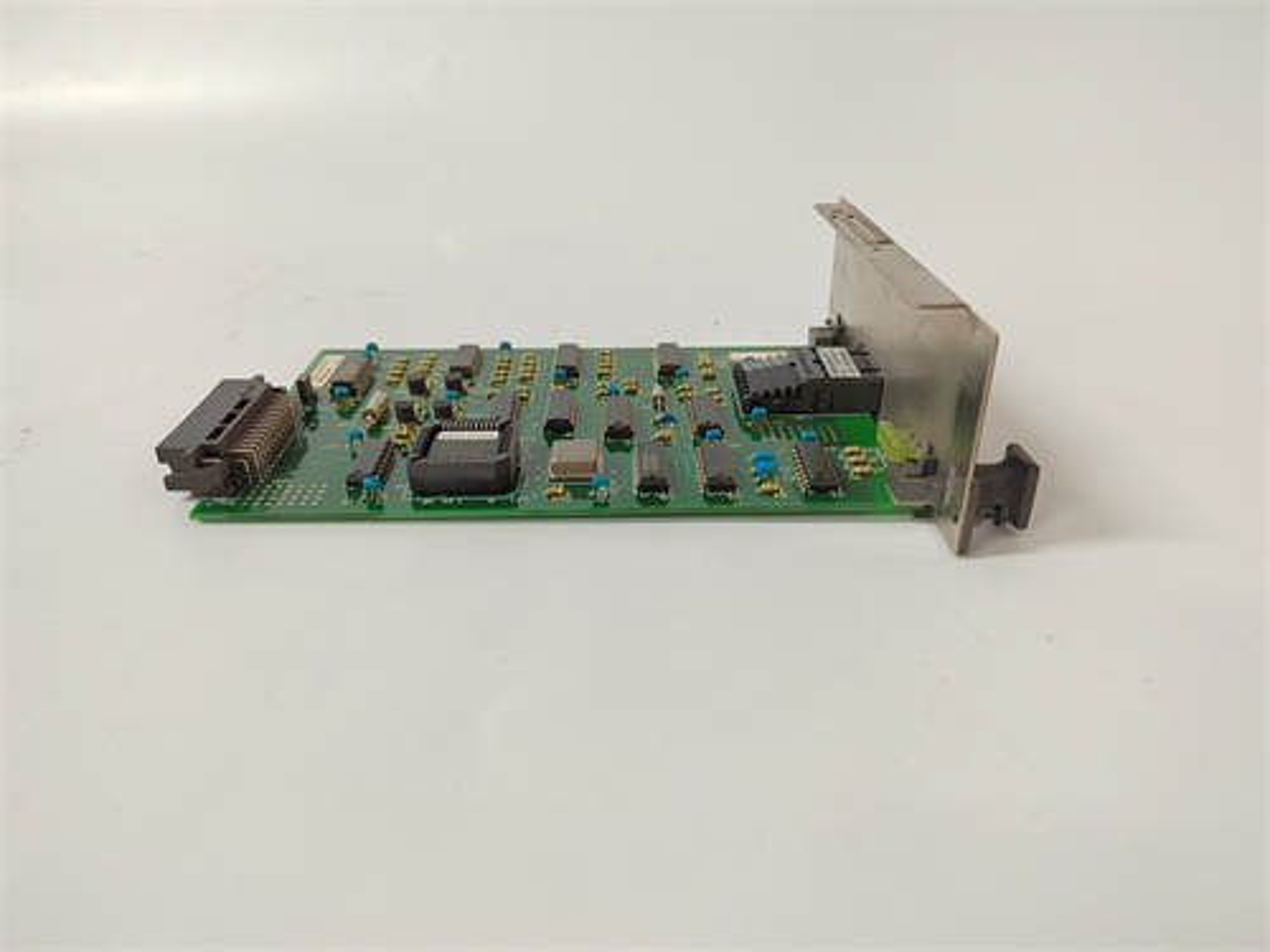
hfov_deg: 73.9
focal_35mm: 23
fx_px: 844
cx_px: 635
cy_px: 476
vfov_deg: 58.9
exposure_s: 1/50
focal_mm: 5.52
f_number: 1.9
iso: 1319
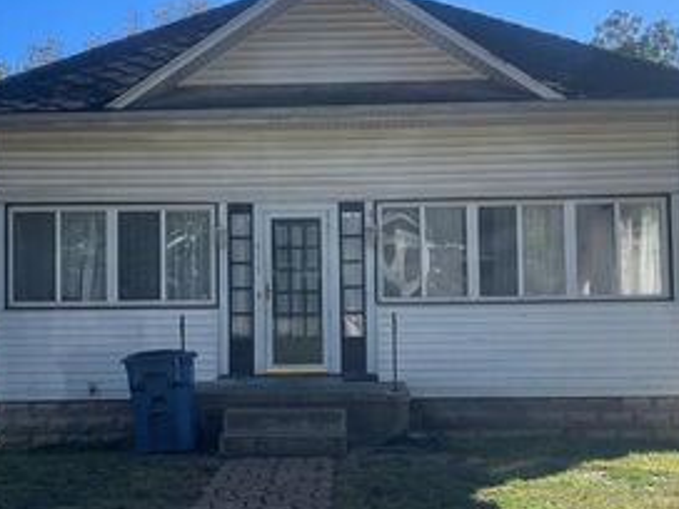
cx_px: 312
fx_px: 902
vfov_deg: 31.5
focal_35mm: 46
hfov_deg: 41.2
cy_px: 278
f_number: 1.6
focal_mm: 5.1
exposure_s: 1/2545
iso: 32
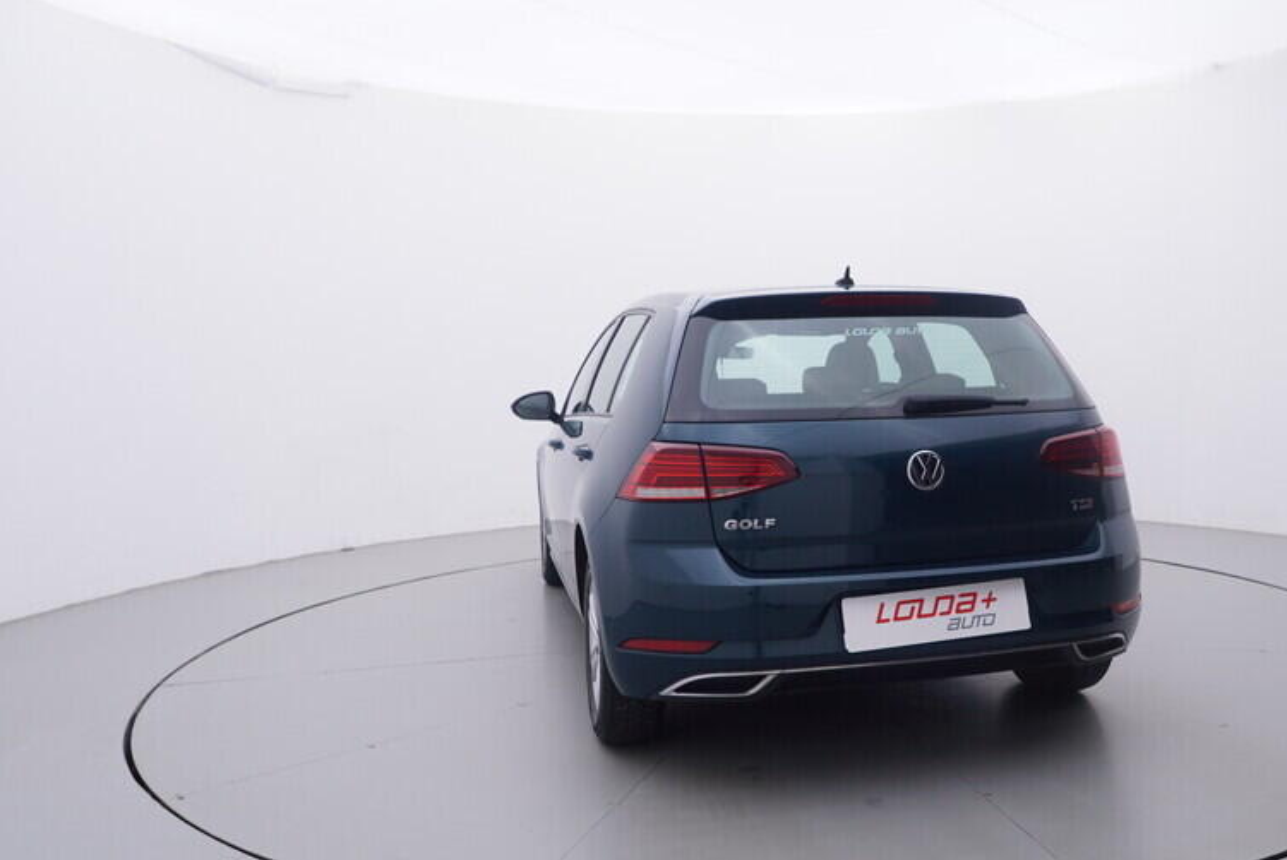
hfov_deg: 60.1
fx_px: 1098
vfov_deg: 42.7
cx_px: 793
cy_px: 487
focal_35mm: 31
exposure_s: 1/80
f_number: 5
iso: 200
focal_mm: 15
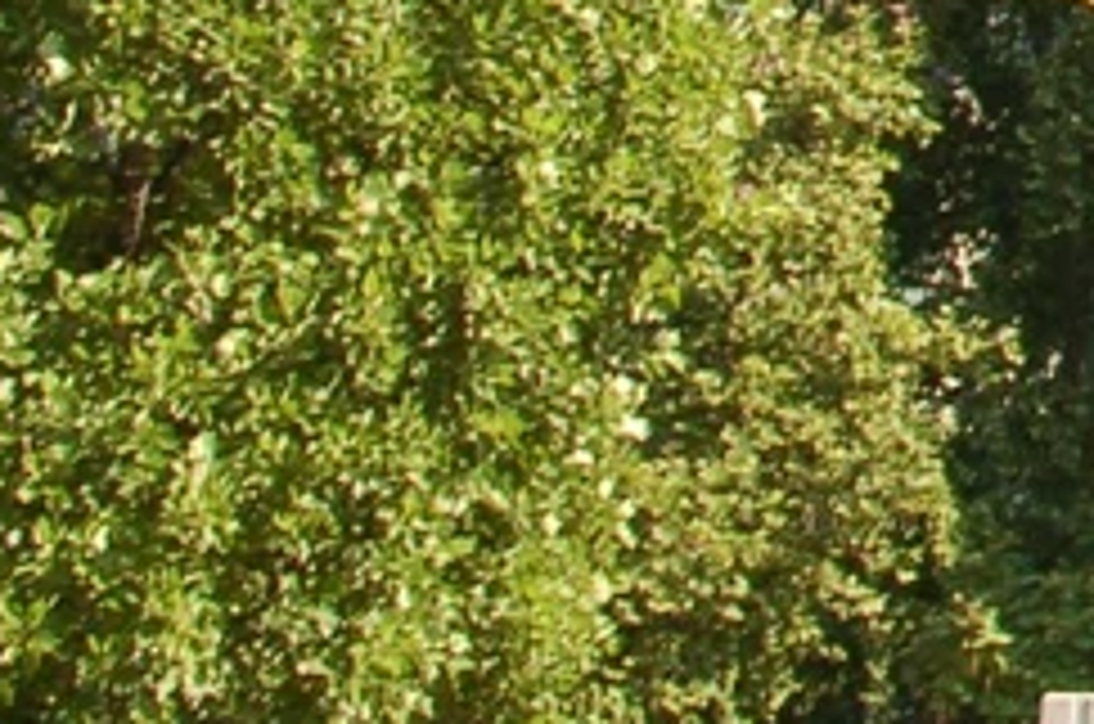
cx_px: 2427
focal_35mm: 190
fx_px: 5762
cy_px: -785
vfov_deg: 6.9
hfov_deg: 9.8
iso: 200
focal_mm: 24
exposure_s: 1/250
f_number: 8
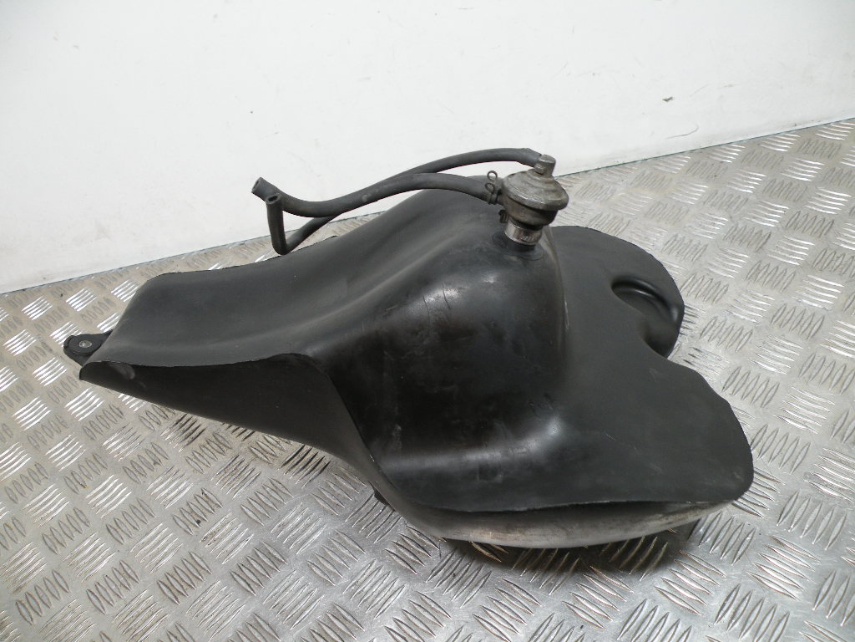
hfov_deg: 65.3
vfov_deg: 51.4
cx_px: 428
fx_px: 667
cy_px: 321
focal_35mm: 27
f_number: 2.8
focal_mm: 4.7
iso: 107
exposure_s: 1/89
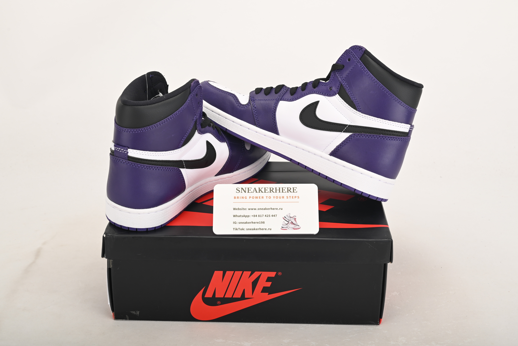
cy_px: 173
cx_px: 267
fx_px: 720
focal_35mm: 50
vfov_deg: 27.0
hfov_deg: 39.6
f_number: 11
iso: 100
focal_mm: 48
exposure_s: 1/200
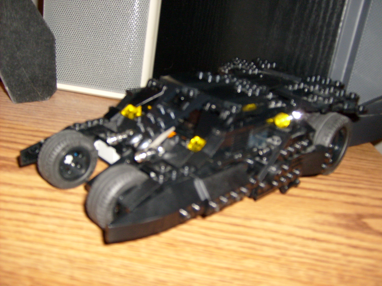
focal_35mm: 35
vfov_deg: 40.7
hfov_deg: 52.6
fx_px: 386
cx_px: 191
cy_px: 143
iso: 100
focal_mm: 5.8
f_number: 2.8
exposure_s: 1/45
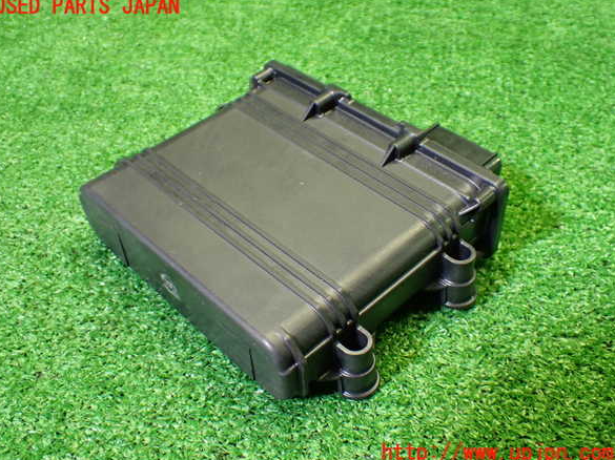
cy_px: 230
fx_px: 692
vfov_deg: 36.8
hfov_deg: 47.9
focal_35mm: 39
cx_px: 304
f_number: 2.7
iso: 800
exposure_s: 1/100
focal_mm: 6.83
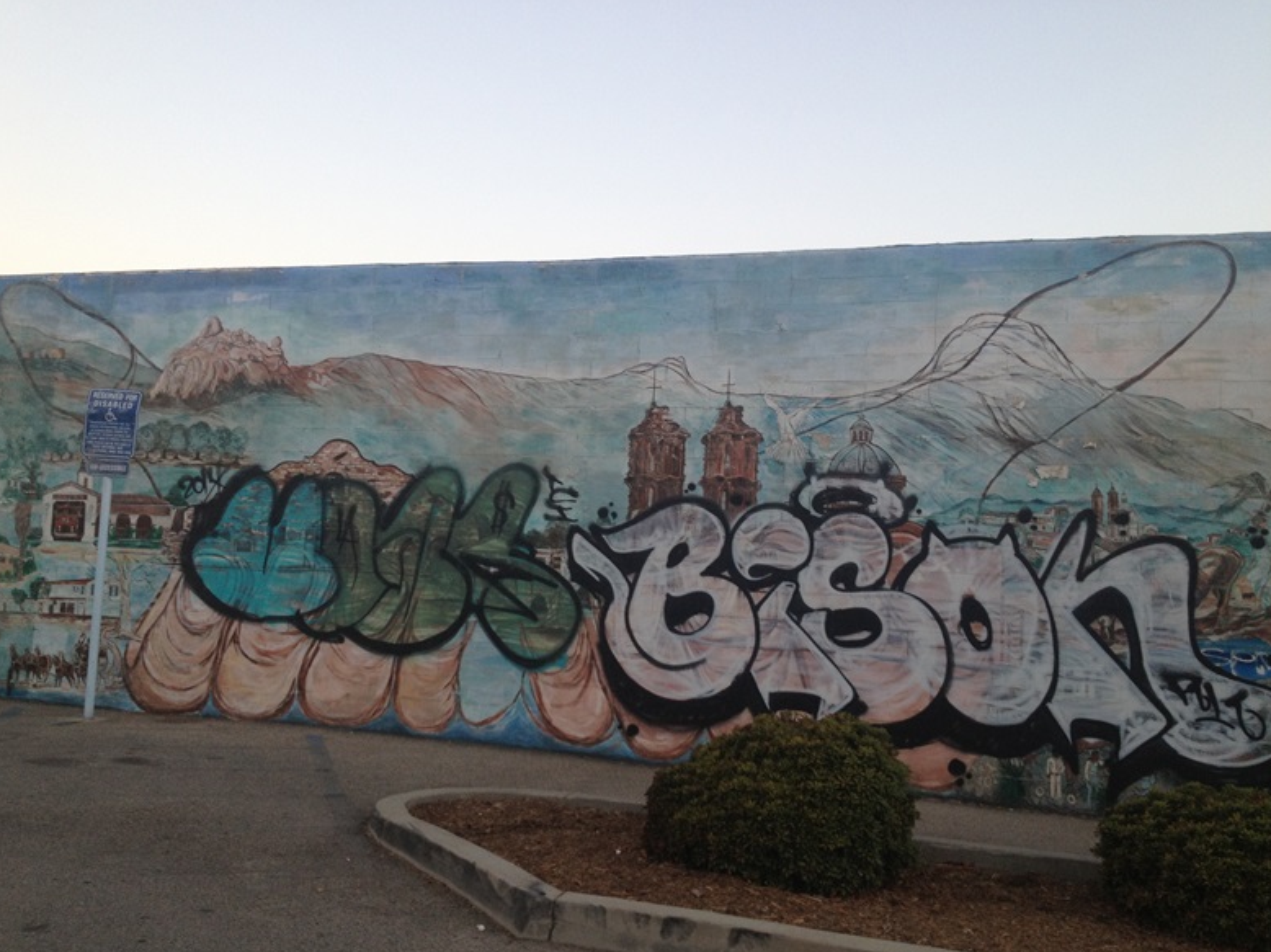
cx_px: 621
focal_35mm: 36
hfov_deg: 51.4
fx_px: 1321
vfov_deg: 39.6
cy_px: 487
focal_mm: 4.28
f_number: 2.4
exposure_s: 1/60
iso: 50
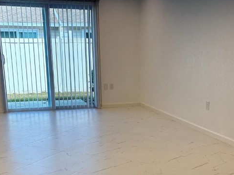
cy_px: 148
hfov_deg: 34.8
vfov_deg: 25.9
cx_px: 141
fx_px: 372
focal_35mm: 55
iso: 50
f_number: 1.6
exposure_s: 1/261
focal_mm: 5.96
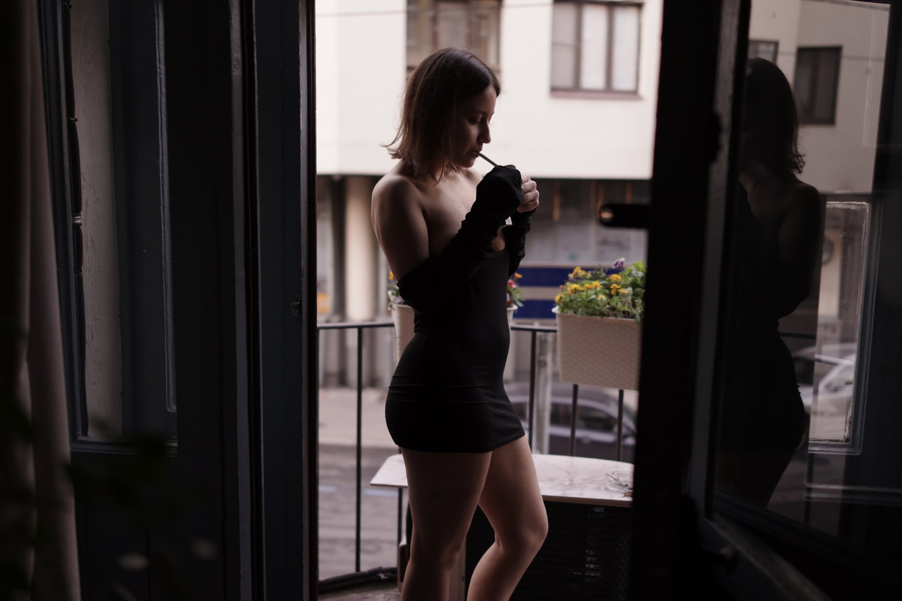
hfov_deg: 54.4
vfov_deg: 37.9
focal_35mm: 35
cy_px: 300
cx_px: 451
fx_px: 877
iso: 200
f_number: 2
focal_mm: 35
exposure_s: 1/30
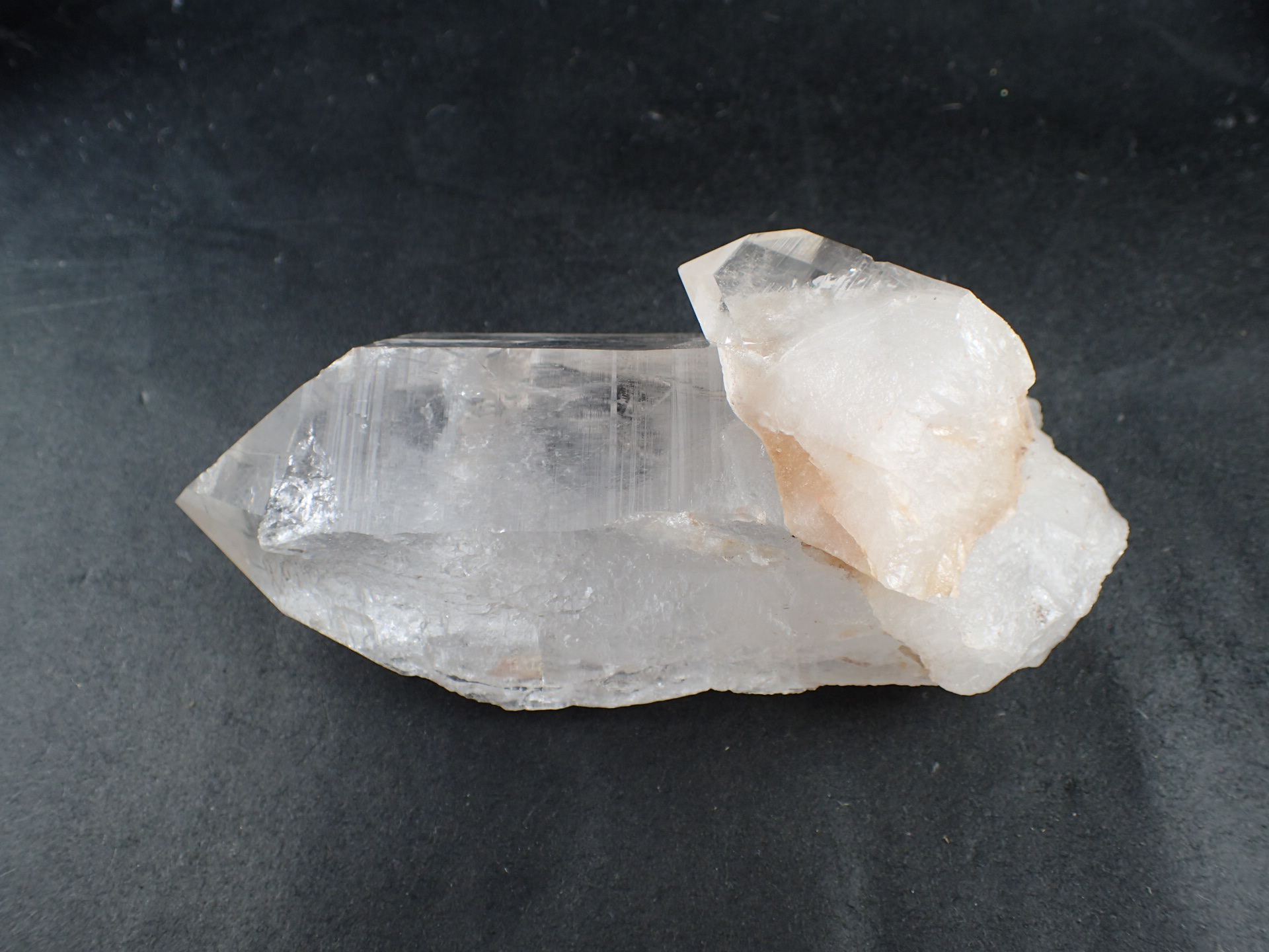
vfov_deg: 46.8
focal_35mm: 30
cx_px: 634
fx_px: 1100
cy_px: 476
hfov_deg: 60.0
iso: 100
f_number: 2.3
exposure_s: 1/125
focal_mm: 5.5
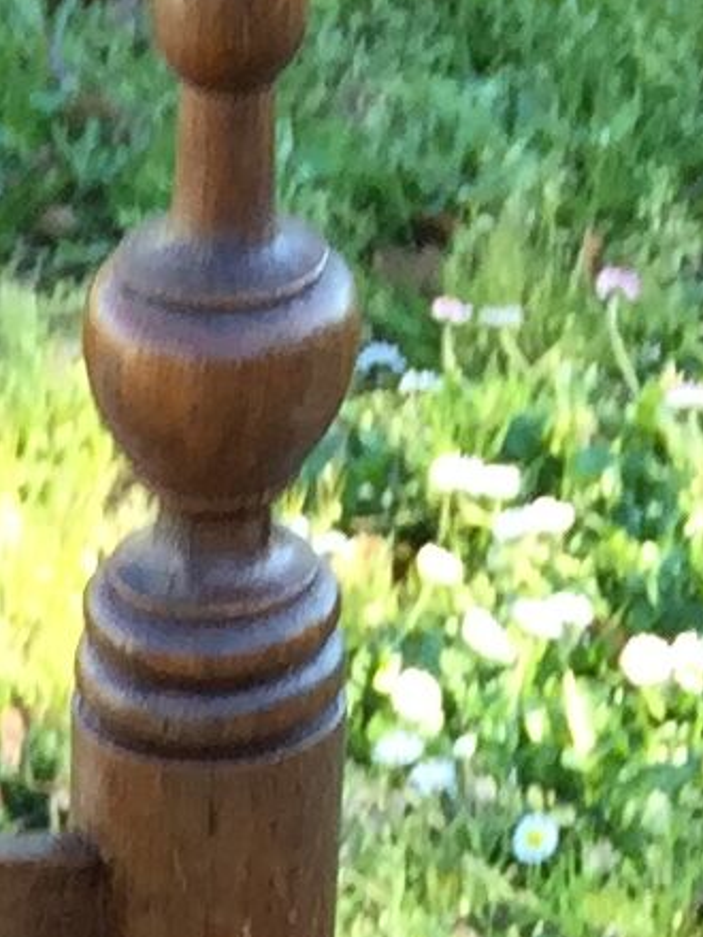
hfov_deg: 6.8
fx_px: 5822
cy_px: 2945
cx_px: -396
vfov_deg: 7.8
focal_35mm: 215
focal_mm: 4.15
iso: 32
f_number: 2.2
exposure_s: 1/100
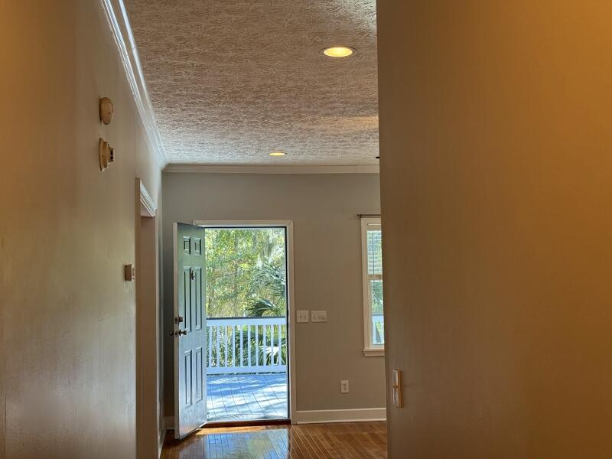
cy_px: 230
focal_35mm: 48
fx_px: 849
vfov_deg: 30.3
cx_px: 306
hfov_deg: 39.7
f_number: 1.78
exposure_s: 1/60
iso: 64
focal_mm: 6.76
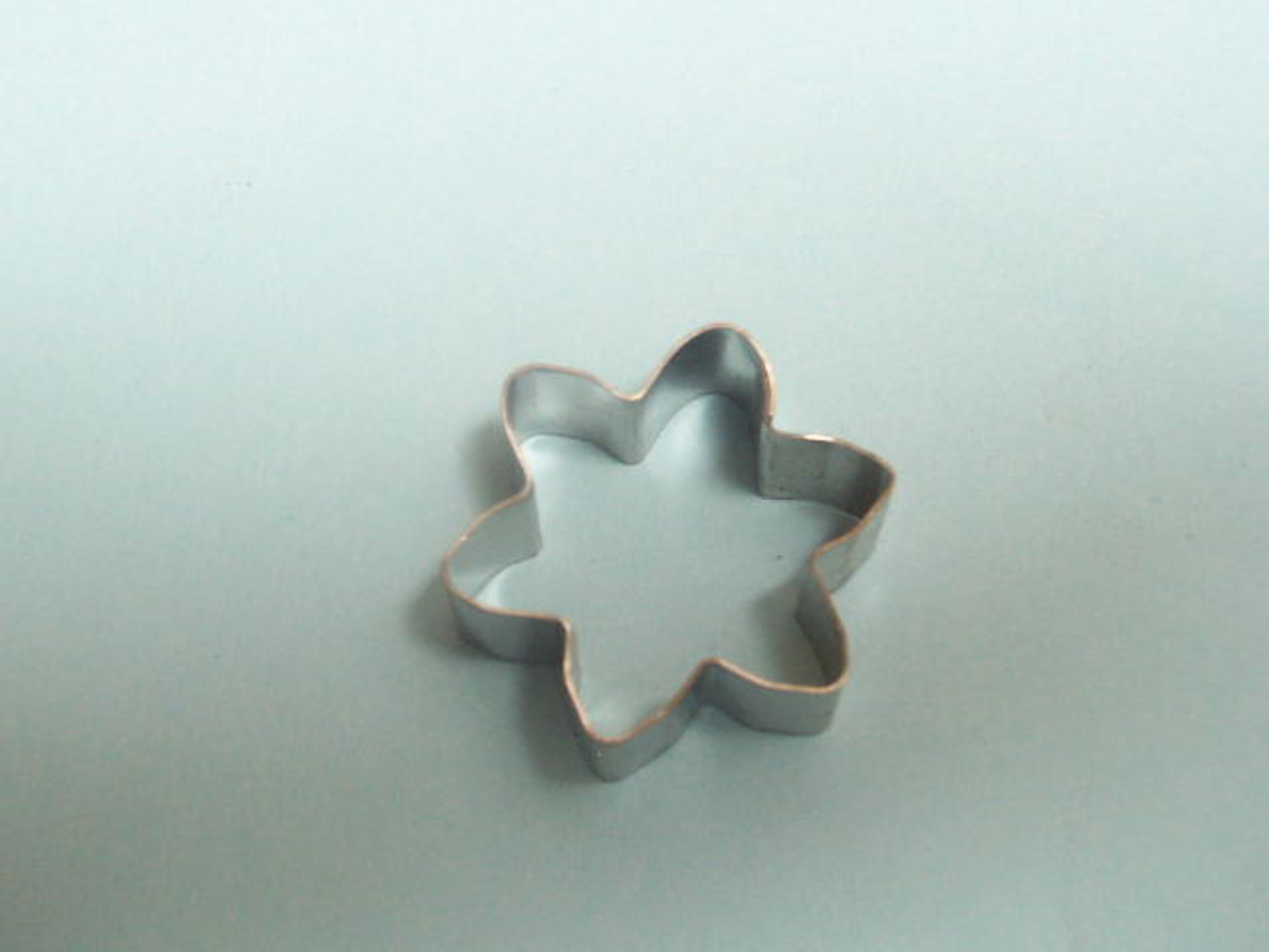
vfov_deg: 23.3
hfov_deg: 30.7
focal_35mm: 63
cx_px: 634
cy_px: 476
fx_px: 2310
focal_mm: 10.1
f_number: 3.4
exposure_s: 1/15
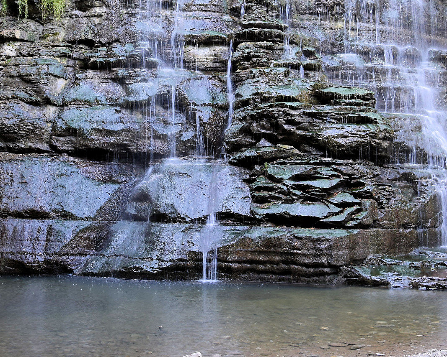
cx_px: 228
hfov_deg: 33.0
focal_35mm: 57
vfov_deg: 26.3
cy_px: 80
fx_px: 754
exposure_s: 1/6
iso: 100
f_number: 5.6
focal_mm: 18
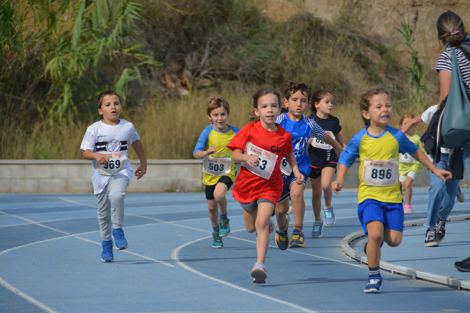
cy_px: 156
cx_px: 235
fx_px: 3916
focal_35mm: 300
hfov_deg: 6.9
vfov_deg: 4.6
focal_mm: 200
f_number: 6.3
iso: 400
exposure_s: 1/1600
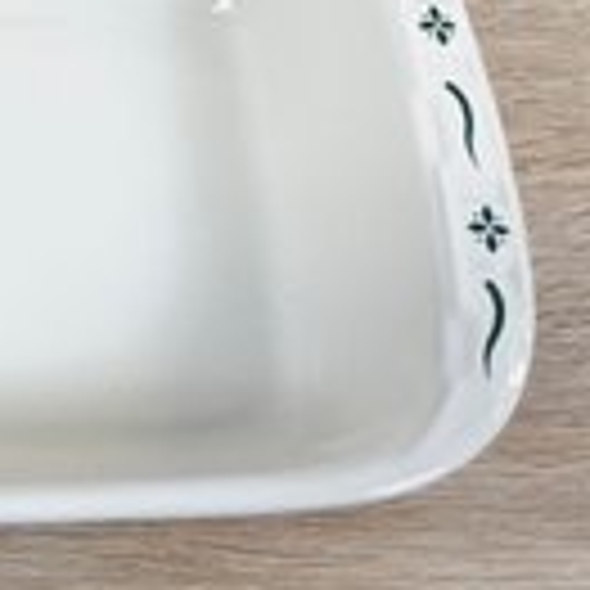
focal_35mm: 60
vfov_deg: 28.5
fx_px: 1157
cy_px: 214
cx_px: -133
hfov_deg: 25.4
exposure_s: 1/120
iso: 50
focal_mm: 5.1
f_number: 1.6
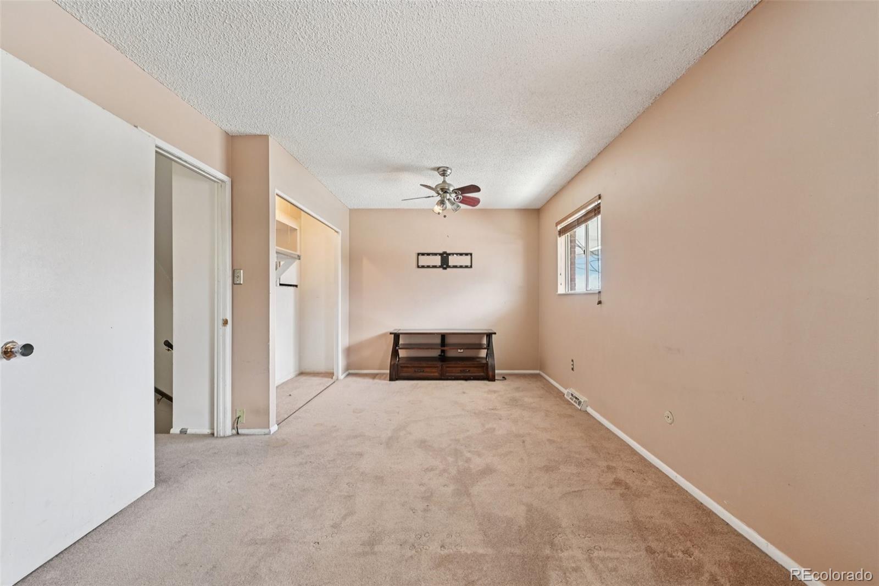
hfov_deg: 104.3
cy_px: 293
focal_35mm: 14
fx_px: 342
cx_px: 440
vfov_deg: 81.2
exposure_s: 1/10
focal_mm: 14
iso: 400
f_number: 11
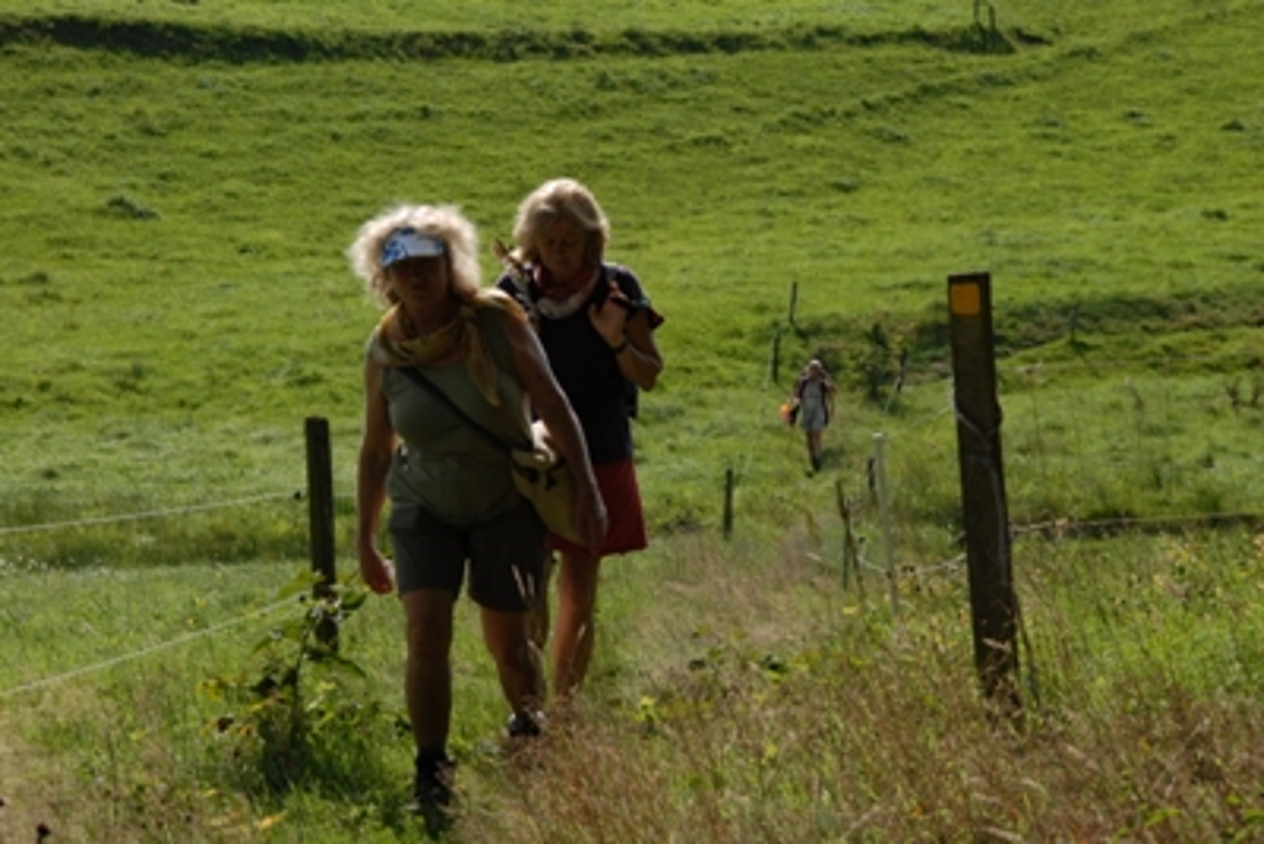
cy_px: 422
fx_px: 3951
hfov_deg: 18.2
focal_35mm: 112
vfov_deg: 12.2
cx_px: 632
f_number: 14
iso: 250
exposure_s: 1/60
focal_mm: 75
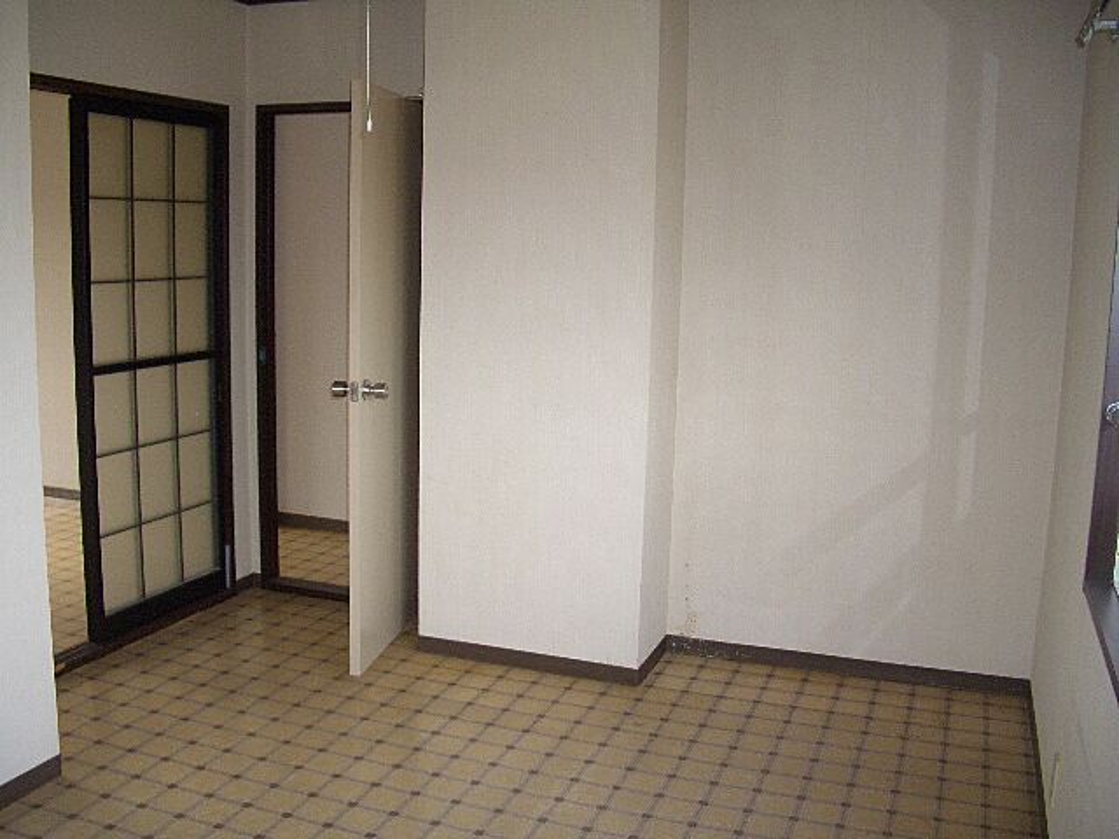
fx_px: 1131
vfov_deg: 40.7
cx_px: 560
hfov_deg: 52.6
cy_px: 420
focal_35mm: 35
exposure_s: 1/60
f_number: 2.6
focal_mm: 5.8
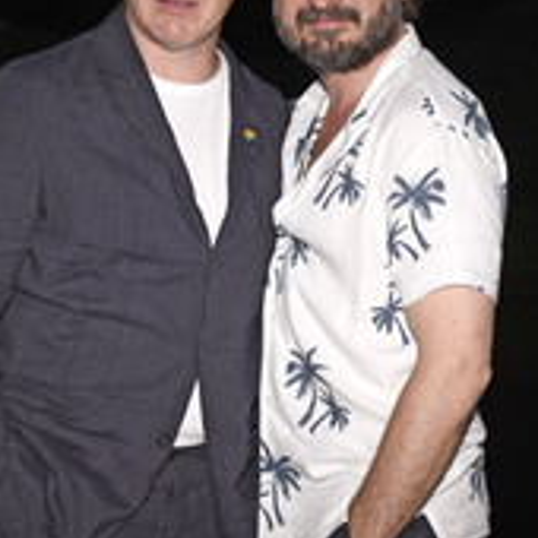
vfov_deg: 17.6
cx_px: 331
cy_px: 237
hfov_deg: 17.5
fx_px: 1741
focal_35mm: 99
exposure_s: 1/125
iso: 640
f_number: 4.5
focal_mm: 44
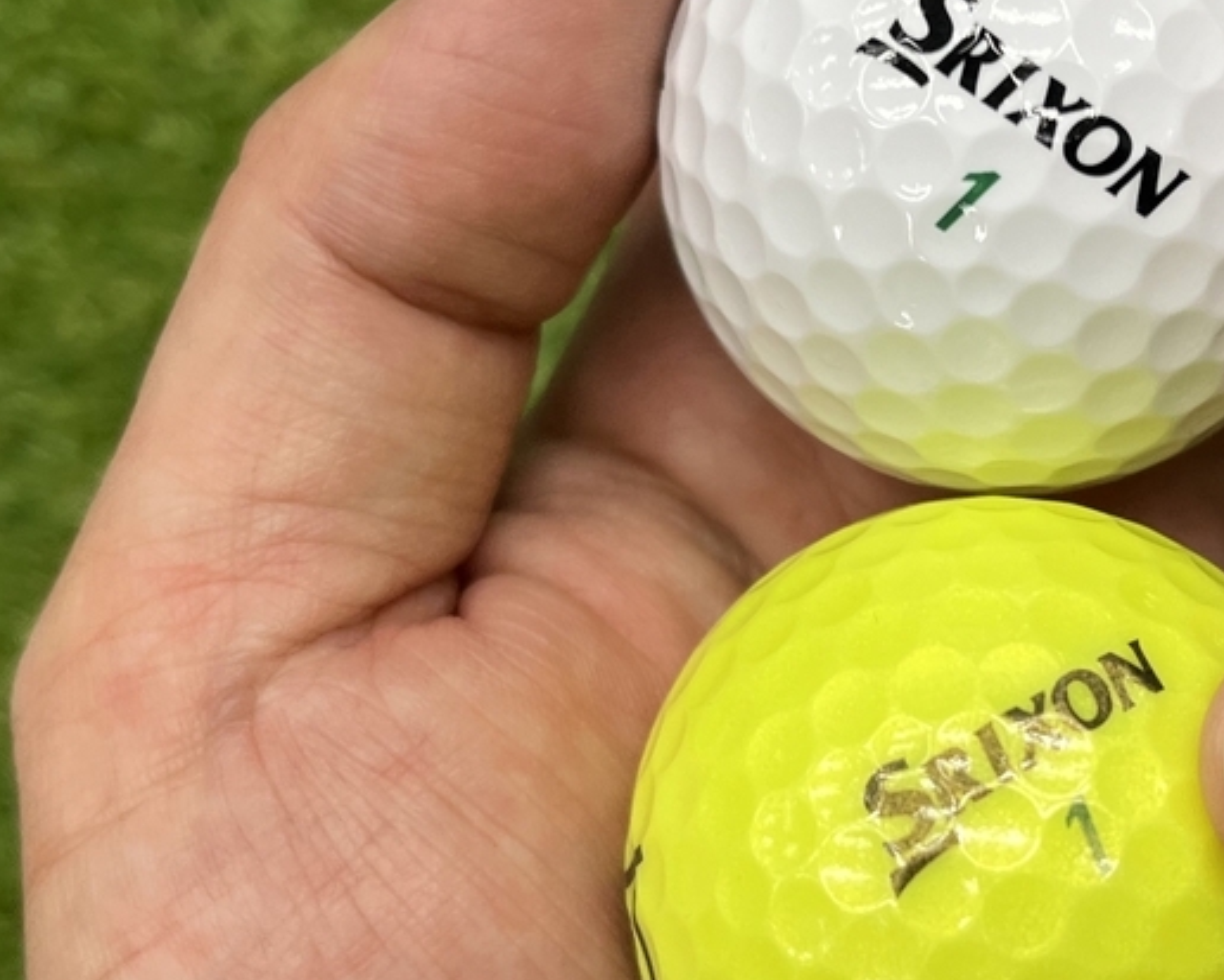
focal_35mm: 59
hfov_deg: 31.8
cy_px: 558
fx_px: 2138
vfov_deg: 25.8
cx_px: 773
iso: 125
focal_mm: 5.1
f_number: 1.6
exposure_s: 1/120
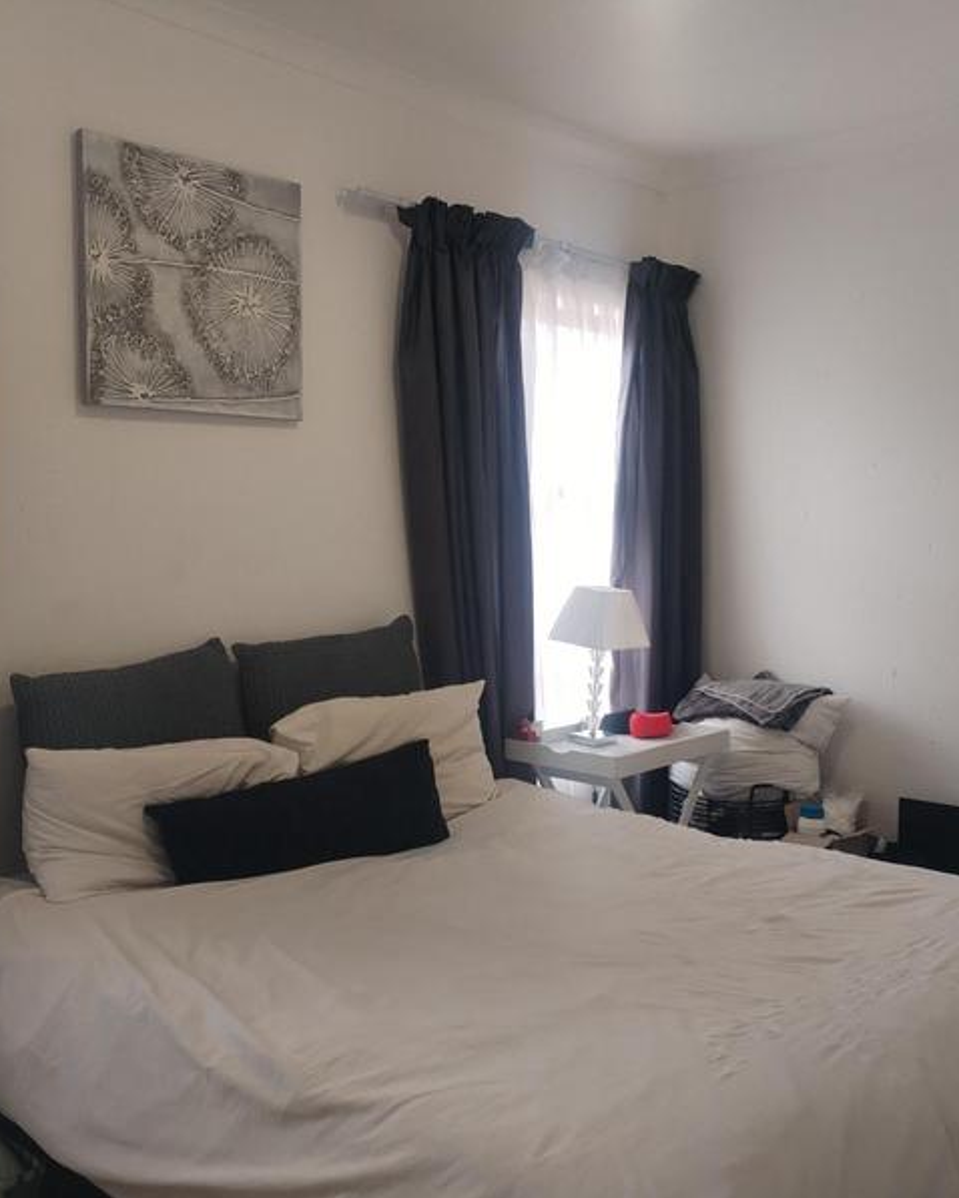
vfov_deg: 52.8
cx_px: 528
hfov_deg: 43.3
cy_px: 600
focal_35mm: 34
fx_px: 1206
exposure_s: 1/33.3
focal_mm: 4.75
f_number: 1.8
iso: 396
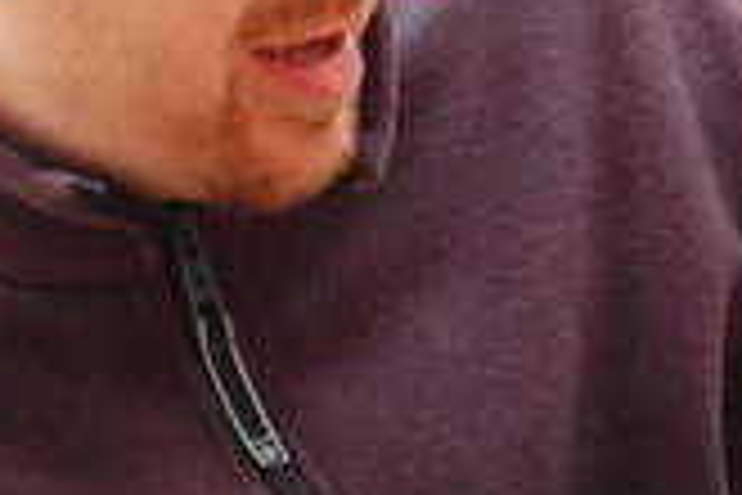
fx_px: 6224
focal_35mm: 302
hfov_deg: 6.8
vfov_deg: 4.6
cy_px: 288
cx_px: 738
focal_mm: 52
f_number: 5.6
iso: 400
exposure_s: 1/40
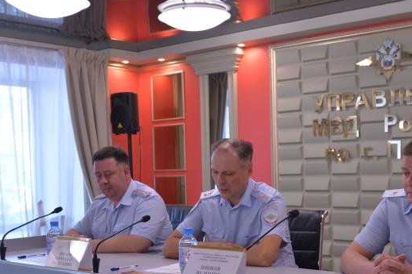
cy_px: 203
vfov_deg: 24.8
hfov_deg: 36.6
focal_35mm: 54
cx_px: 264
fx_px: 618
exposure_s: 1/125
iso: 2000
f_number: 5.6
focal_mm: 35
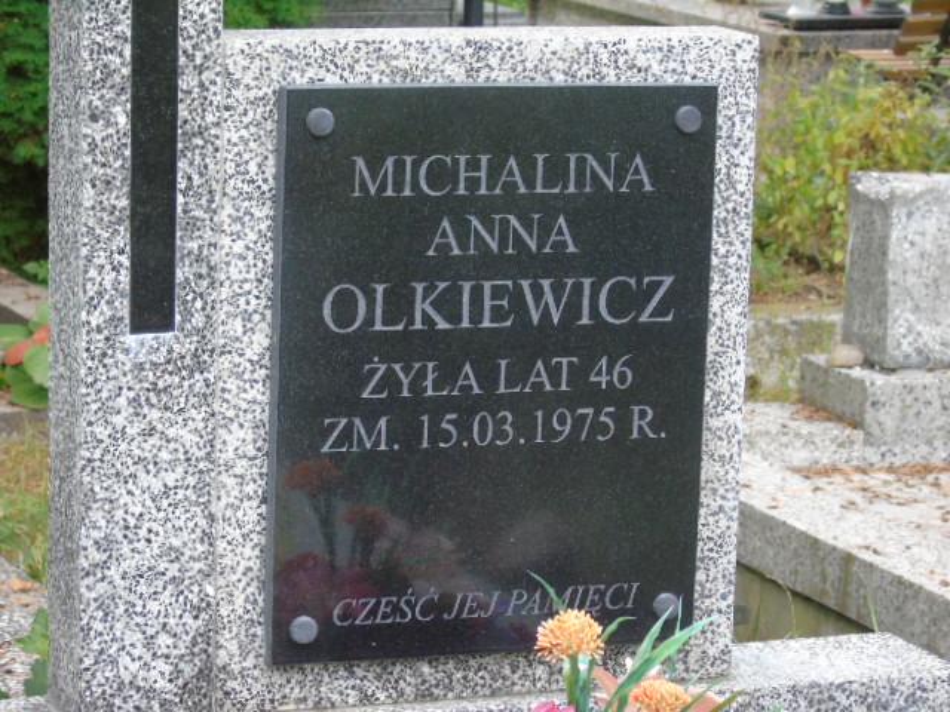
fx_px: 3897
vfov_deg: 10.4
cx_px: 475
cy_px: 356
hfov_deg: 13.9
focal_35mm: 142
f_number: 4.7
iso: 500
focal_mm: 25
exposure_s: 1/125
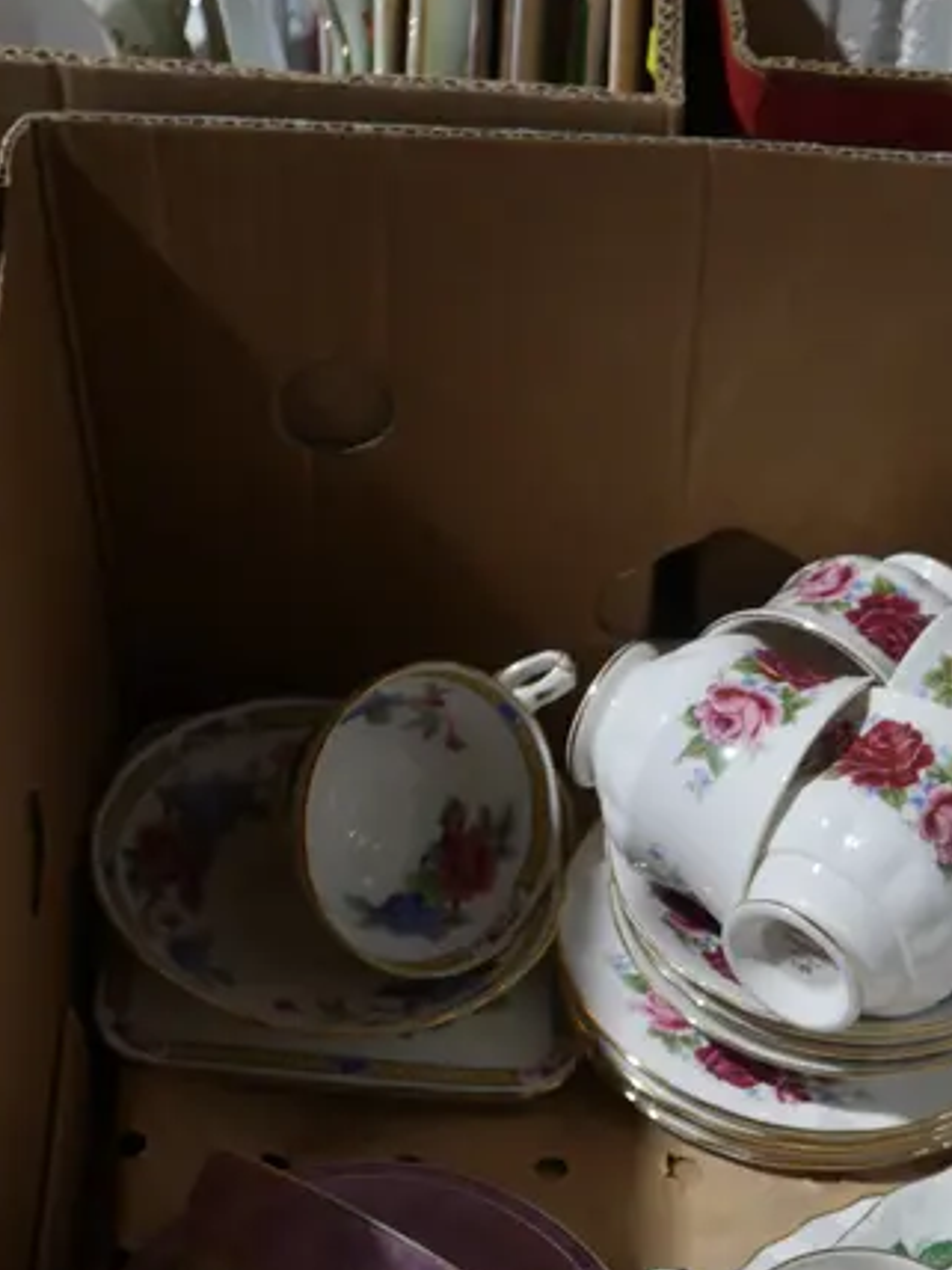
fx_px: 2457
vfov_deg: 27.8
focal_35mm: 67
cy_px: 1172
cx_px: 862
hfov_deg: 21.4
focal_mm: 14
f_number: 3.5
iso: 250
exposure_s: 1/60
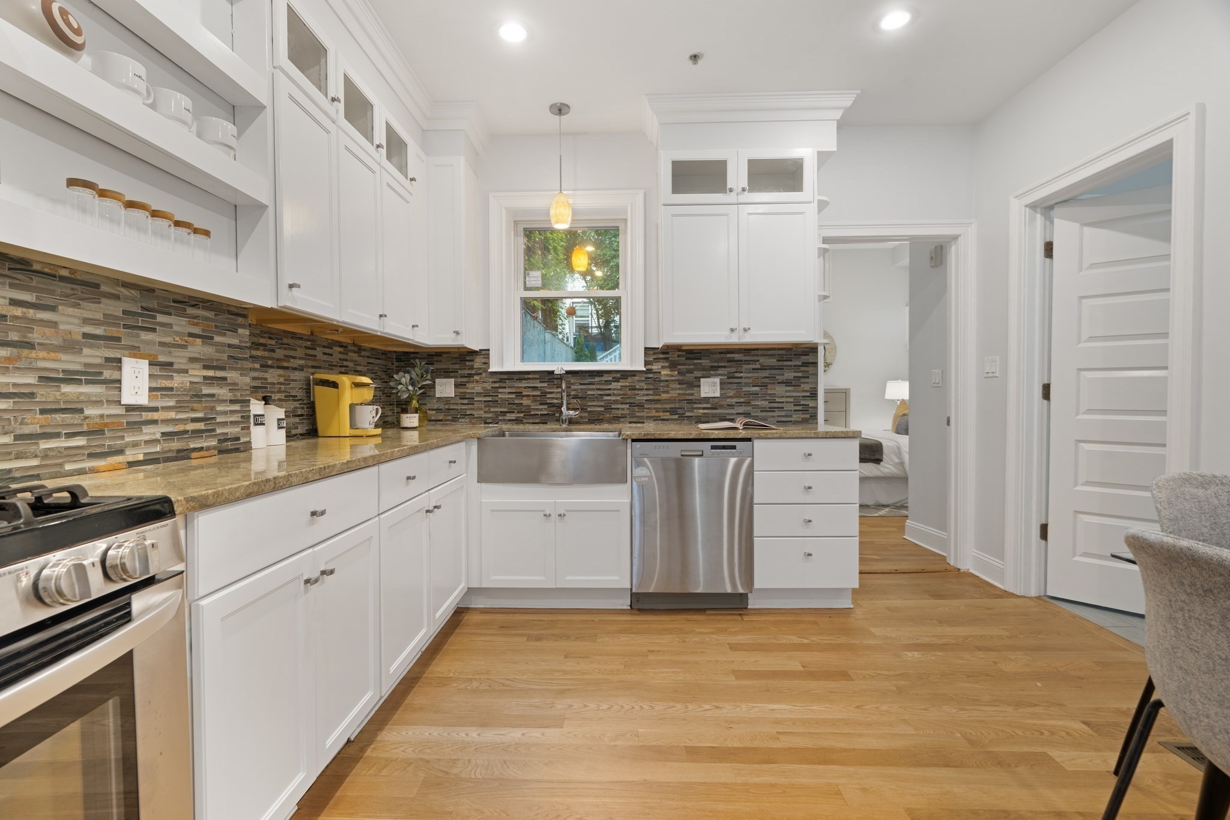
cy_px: 410
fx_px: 547
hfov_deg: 96.7
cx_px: 615
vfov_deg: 73.7
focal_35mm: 16
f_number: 8
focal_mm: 16
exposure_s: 3.2
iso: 200
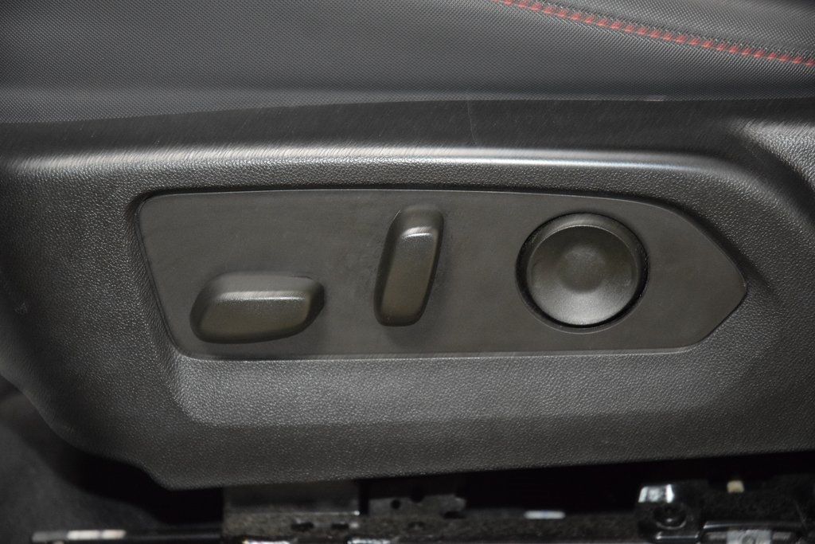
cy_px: 272
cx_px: 408
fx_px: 2377
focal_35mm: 105
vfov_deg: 13.0
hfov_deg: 19.5
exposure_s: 1/40
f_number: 4.5
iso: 3200
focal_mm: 70
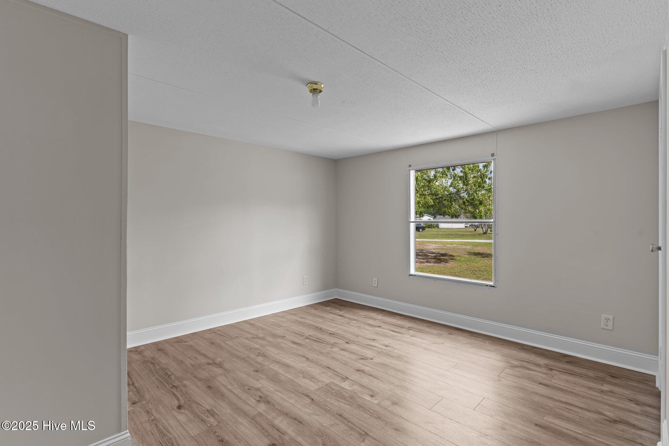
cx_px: 334
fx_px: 316
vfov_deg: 70.4
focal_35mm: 17
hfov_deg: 93.3
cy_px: 223
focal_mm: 17
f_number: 8
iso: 200
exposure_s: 1/5
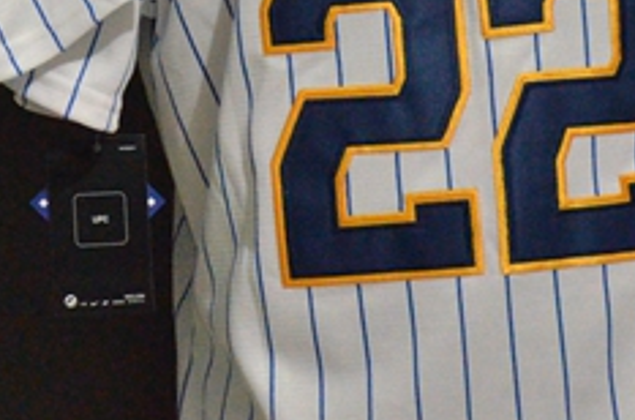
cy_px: 49
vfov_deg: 4.0
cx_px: 3
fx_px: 5981
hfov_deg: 6.1
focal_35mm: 340
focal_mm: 66
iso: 4000
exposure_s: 1/60
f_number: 5
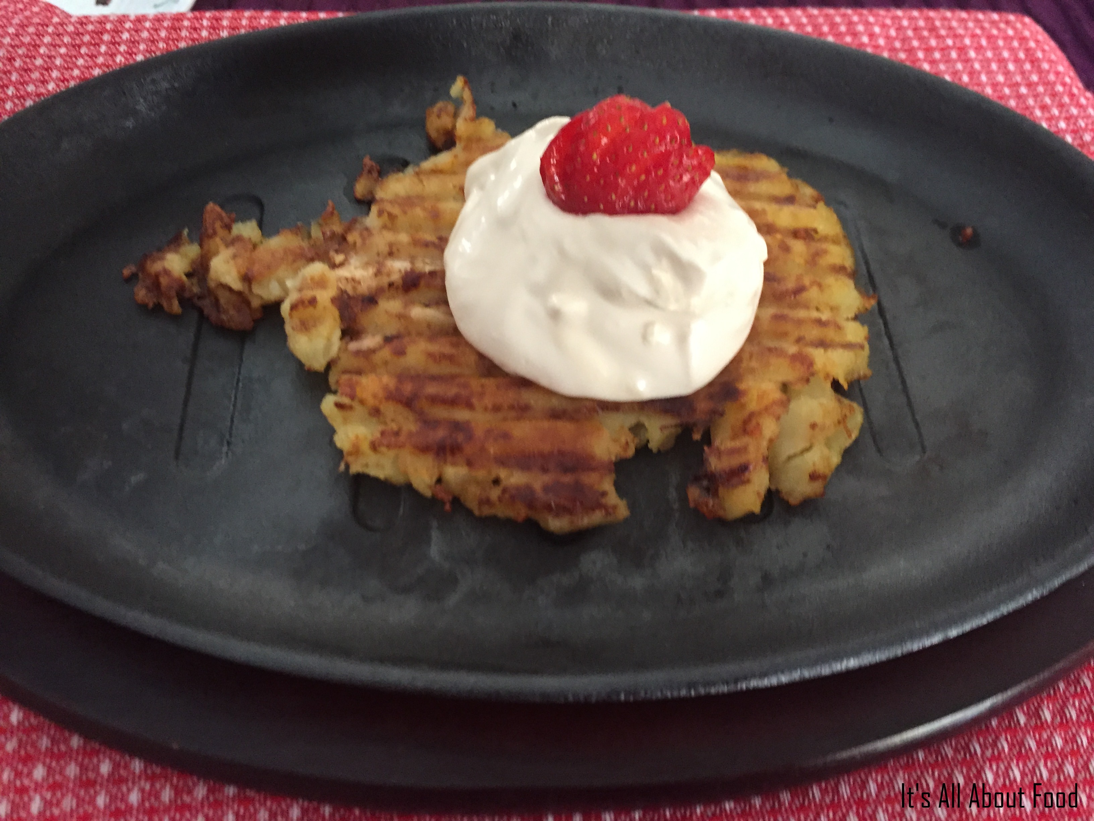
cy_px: 410
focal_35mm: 29
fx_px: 917
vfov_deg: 48.2
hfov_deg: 61.7
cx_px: 547
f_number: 2.2
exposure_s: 1/33
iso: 250
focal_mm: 4.15
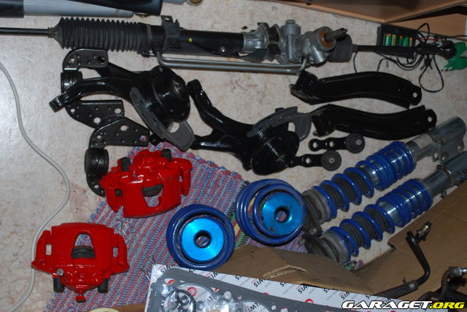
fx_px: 682
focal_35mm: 52
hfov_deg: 37.8
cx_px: 234
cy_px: 156
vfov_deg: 25.8
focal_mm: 35
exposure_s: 1/60
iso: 200
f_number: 5.3
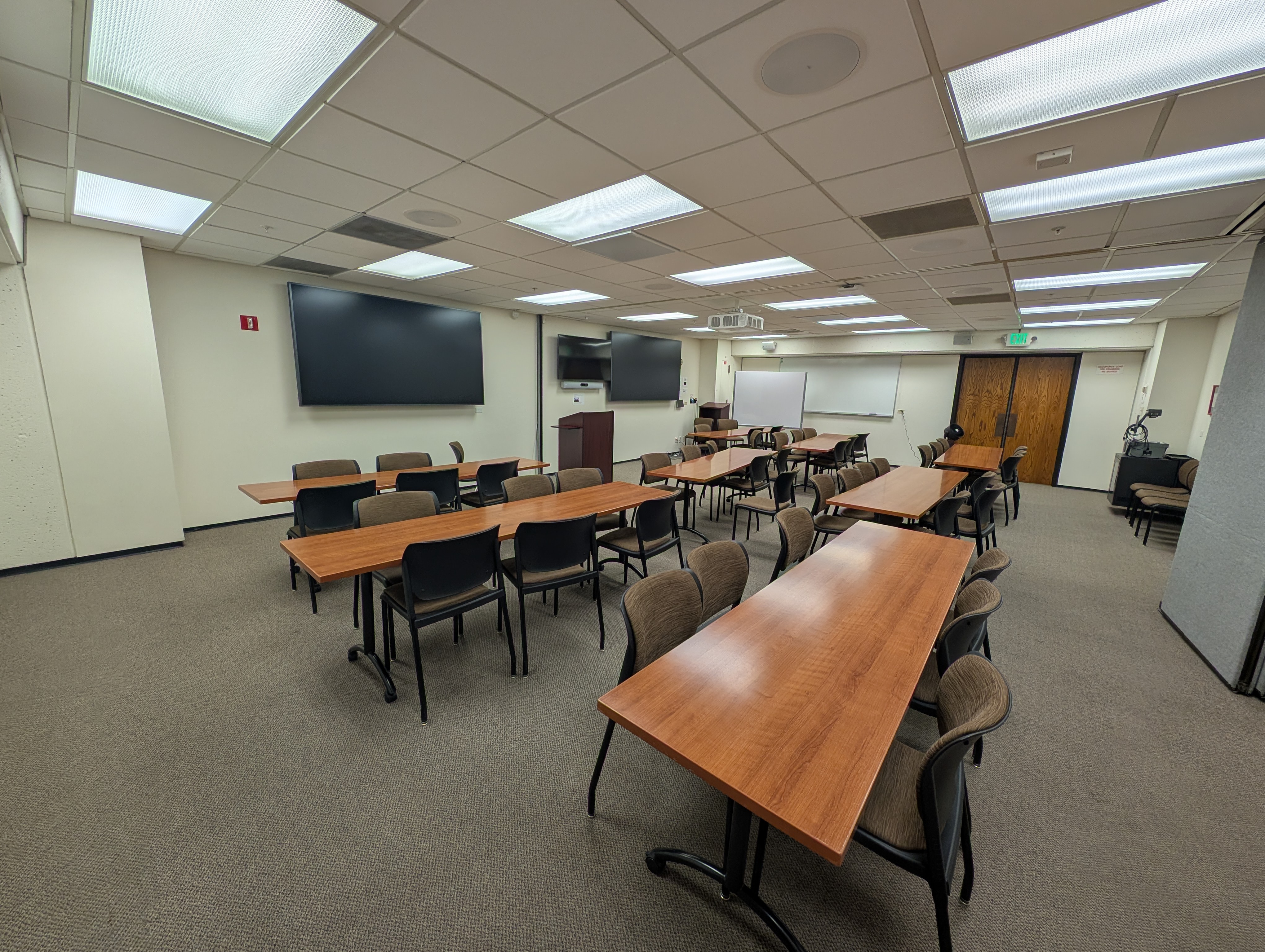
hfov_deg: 110.5
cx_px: 632
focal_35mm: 12
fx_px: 439
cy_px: 476
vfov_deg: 94.6
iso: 69
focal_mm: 2.23
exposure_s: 1/120
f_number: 1.95
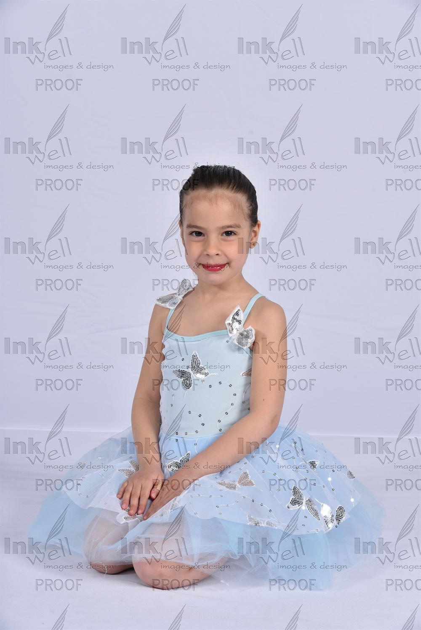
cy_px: 315
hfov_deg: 20.6
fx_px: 1157
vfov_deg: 30.5
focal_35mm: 66
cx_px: 210
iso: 250
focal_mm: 66
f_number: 8
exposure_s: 1/200
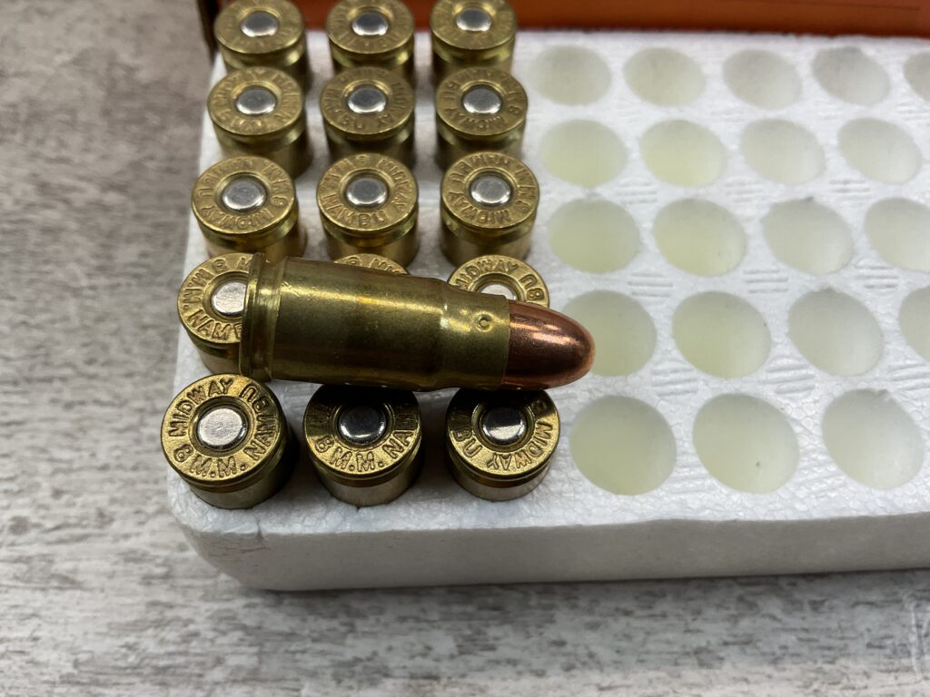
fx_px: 779
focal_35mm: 29
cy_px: 348
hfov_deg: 61.7
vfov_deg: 48.2
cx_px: 465
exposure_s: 1/131
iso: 16
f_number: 1.8
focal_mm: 3
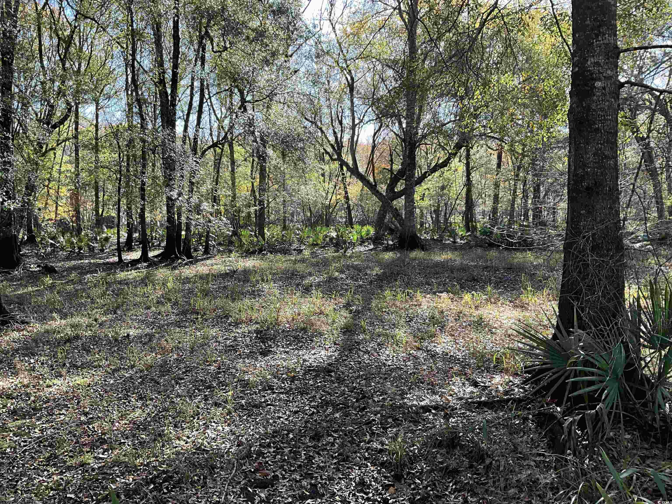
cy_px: 252
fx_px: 563
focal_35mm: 29
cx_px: 336
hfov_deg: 61.7
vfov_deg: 48.2
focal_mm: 3
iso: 20
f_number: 1.8
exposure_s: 1/168
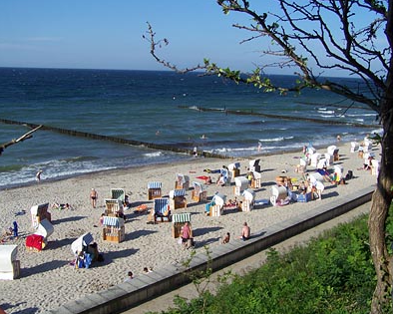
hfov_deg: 45.8
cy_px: 156
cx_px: 208
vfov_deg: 37.3
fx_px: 465
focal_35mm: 40
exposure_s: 1/640
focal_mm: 6.3
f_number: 4
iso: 64
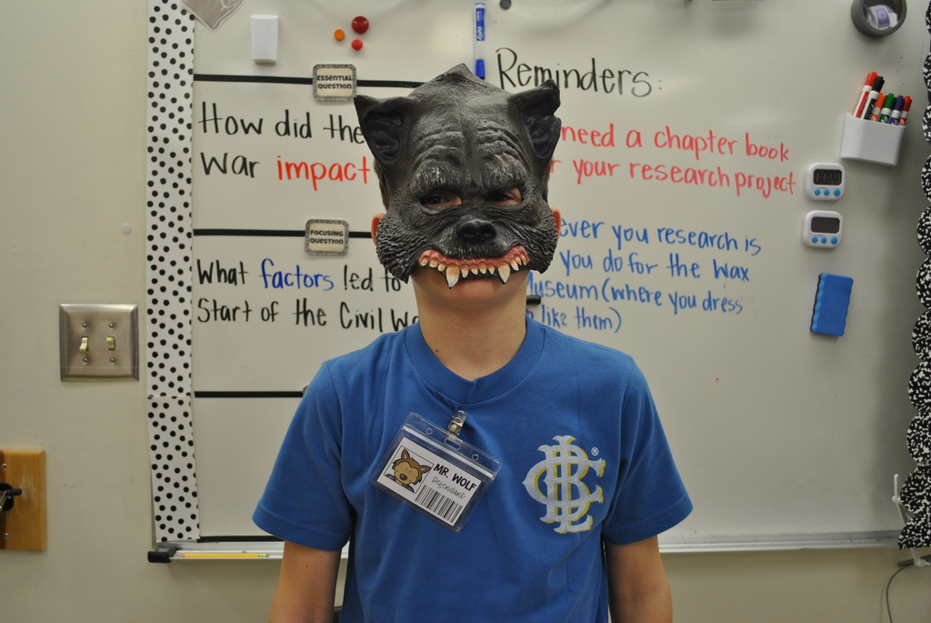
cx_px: 466
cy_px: 312
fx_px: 932
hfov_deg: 53.1
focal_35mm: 36
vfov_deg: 37.0
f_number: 4
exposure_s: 1/40
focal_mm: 24
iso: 200
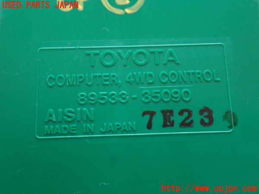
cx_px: 130
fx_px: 352
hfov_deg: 40.4
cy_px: 97
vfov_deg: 30.9
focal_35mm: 47
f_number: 3.1
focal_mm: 8.4
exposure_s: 1/15
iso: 800
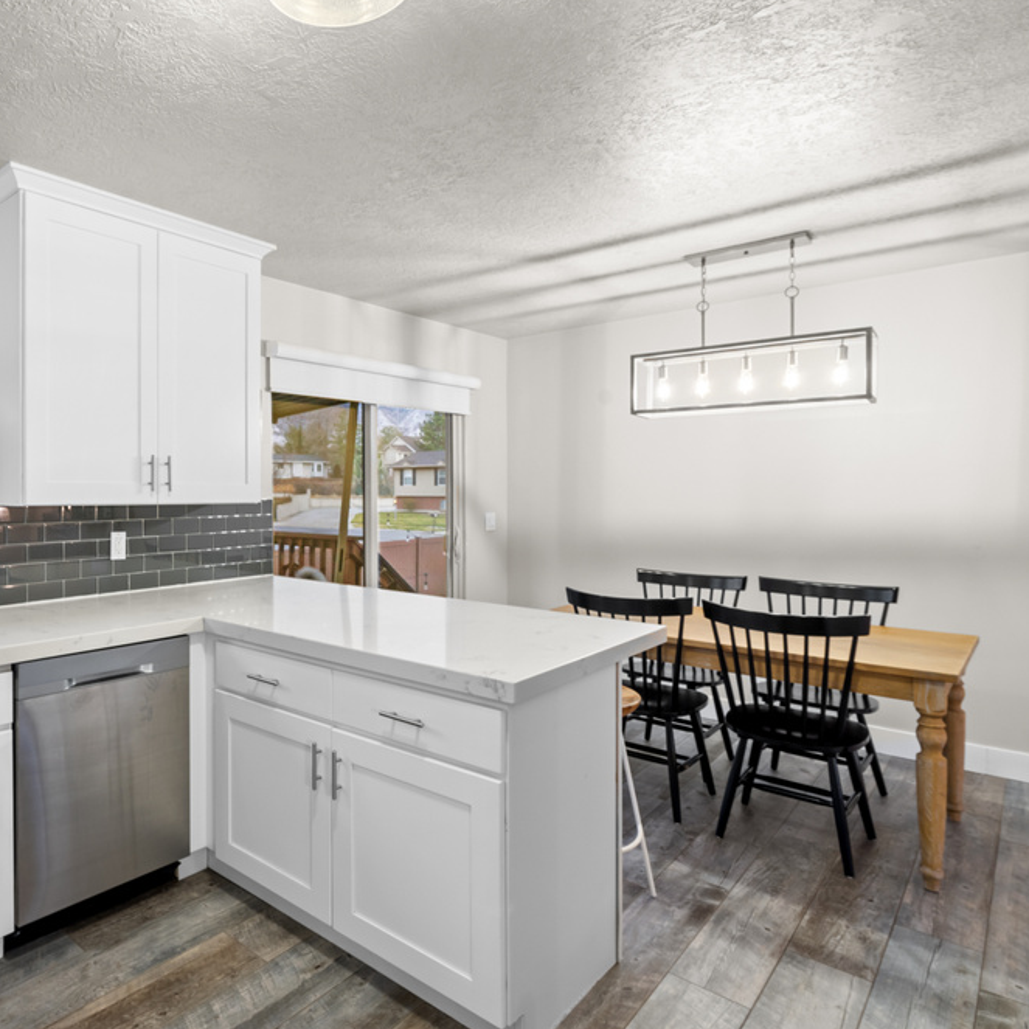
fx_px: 706
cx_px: 269
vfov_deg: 72.1
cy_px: 507
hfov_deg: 67.9
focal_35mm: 21
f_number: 9
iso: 500
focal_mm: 16
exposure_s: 1/1.25
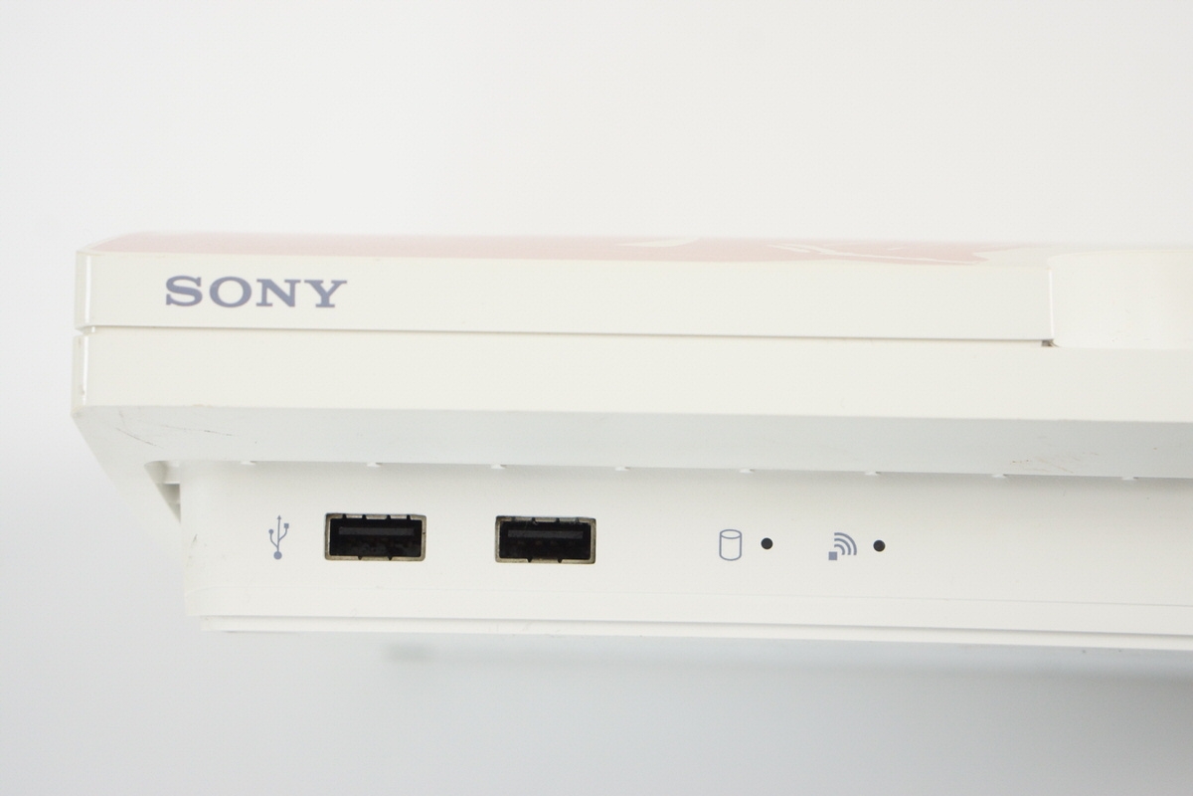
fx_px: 2485
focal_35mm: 75
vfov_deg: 18.2
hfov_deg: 27.0
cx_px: 596
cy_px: 398
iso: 1000
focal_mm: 50
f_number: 6.3
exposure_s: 1/80
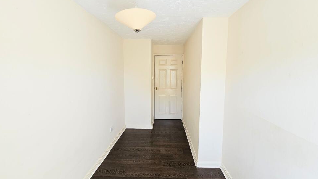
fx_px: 126
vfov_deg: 70.5
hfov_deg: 103.0
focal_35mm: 15
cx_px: 165
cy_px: 86
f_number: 2.2
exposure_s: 1/100
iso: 64
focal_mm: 2.2
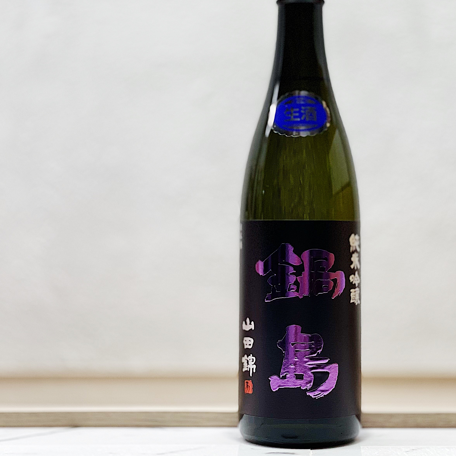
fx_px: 1177
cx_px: 298
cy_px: 182
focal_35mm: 79
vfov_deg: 21.9
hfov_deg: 21.8
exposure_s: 1/100
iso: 125
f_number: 2
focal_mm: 6
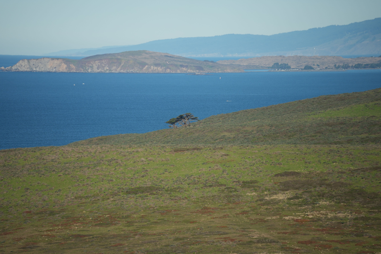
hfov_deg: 6.9
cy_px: 127
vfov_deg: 4.6
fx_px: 3175
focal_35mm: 300
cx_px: 190
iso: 320
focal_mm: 300
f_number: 7.1
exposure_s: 1/1250
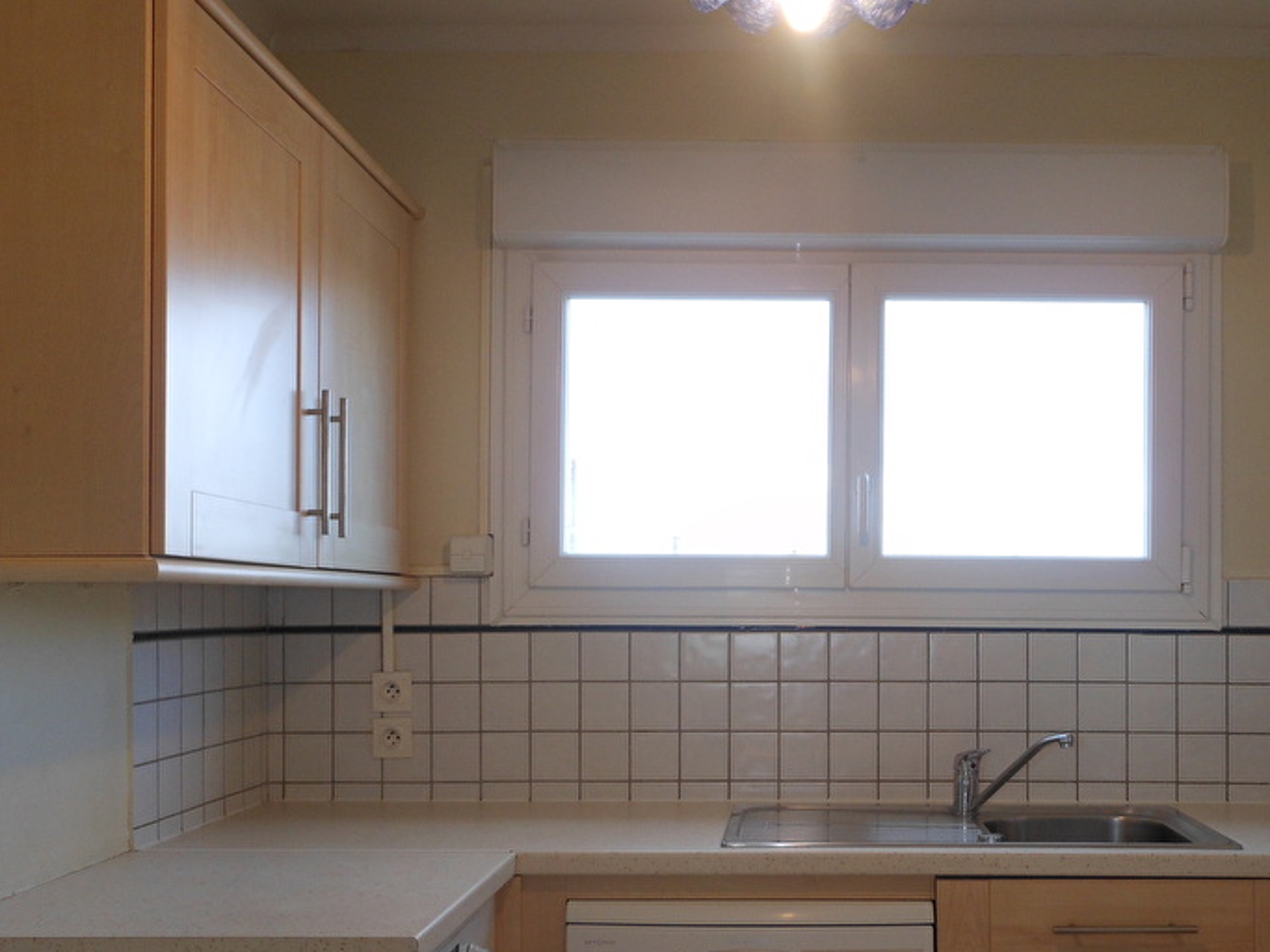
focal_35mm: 42
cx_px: 807
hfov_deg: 44.4
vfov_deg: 34.1
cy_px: 614
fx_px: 1541
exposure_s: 1/40
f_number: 3.7
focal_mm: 5
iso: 80
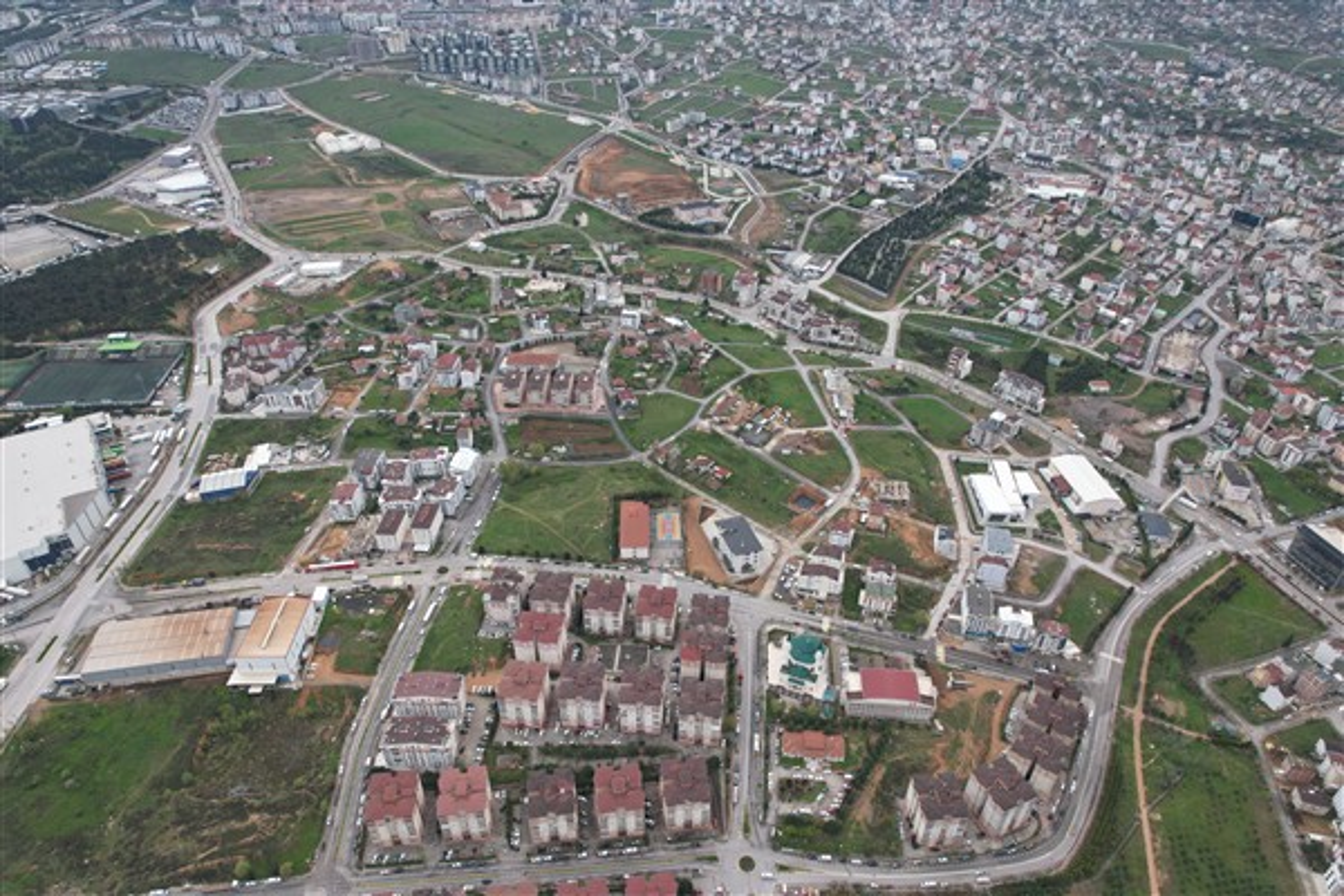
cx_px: 672
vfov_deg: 57.2
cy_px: 448
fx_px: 821
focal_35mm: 22
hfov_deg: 78.6
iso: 100
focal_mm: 8.38
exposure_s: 1/80
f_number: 2.8
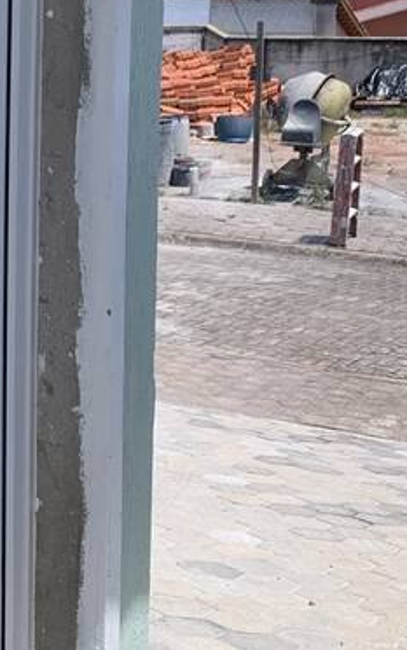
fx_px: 1418
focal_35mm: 80
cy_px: 197
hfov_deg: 15.2
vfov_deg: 25.6
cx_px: -192
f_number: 1.8
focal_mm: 4.25
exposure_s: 1/1427
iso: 25
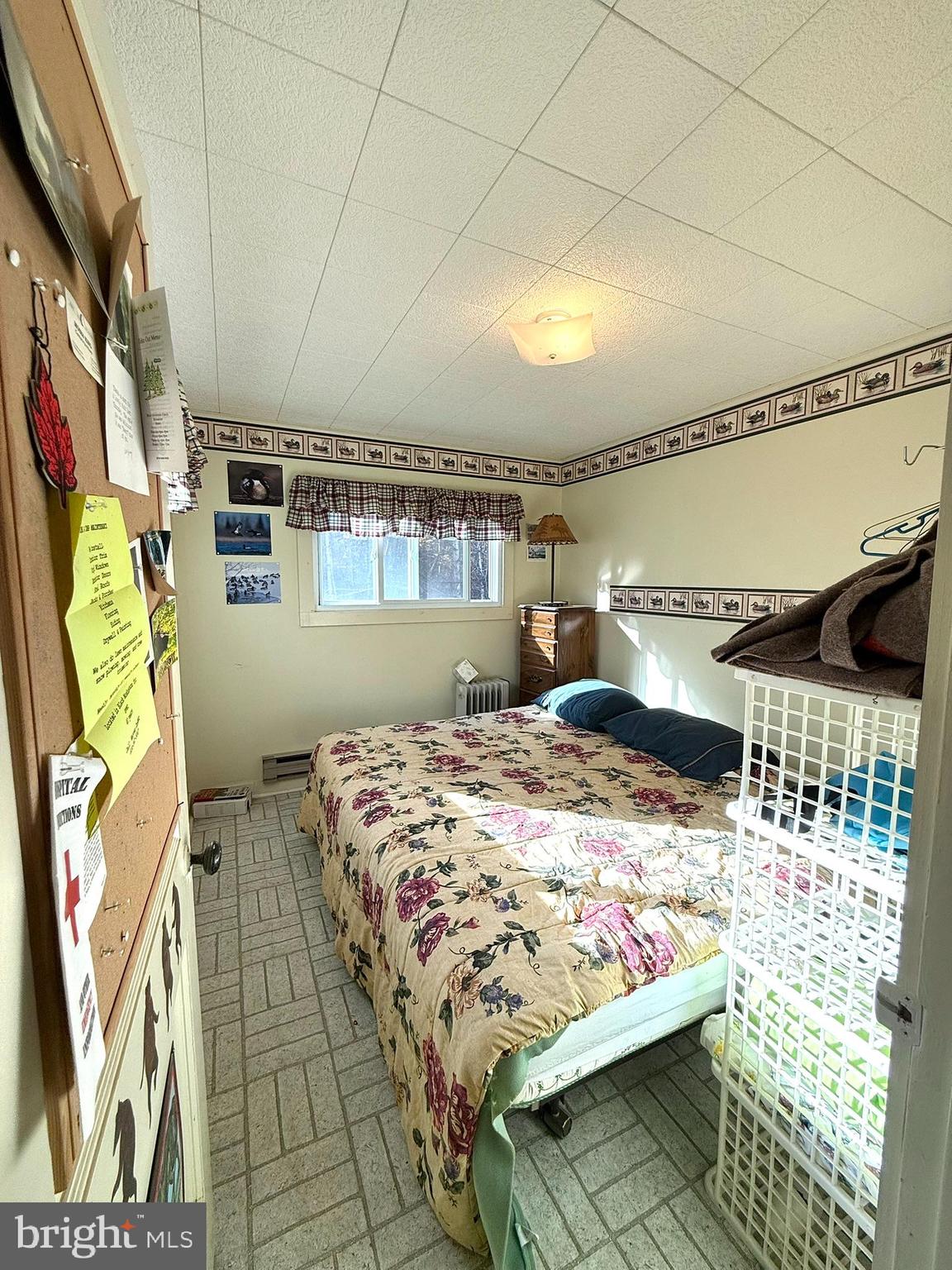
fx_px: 513
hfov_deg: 85.7
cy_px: 635
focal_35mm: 14
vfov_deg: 102.1
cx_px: 476
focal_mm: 2.22
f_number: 2.2
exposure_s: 1/136
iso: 64
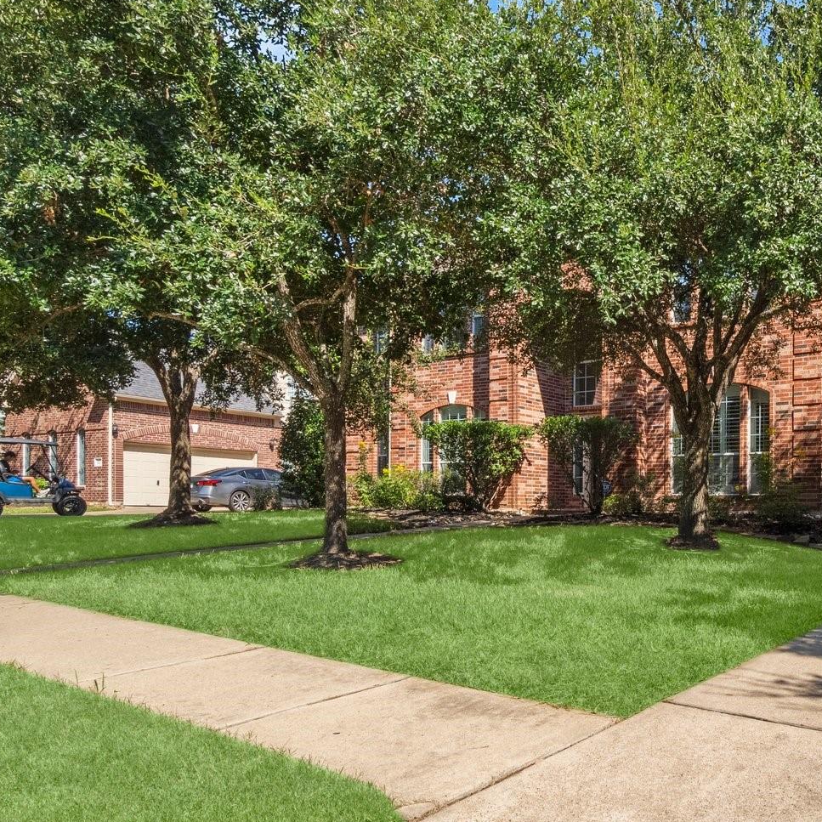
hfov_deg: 55.5
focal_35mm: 27
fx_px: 725
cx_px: 639
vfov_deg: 58.4
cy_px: 311
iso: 800
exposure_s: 1/200
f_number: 10
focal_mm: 10
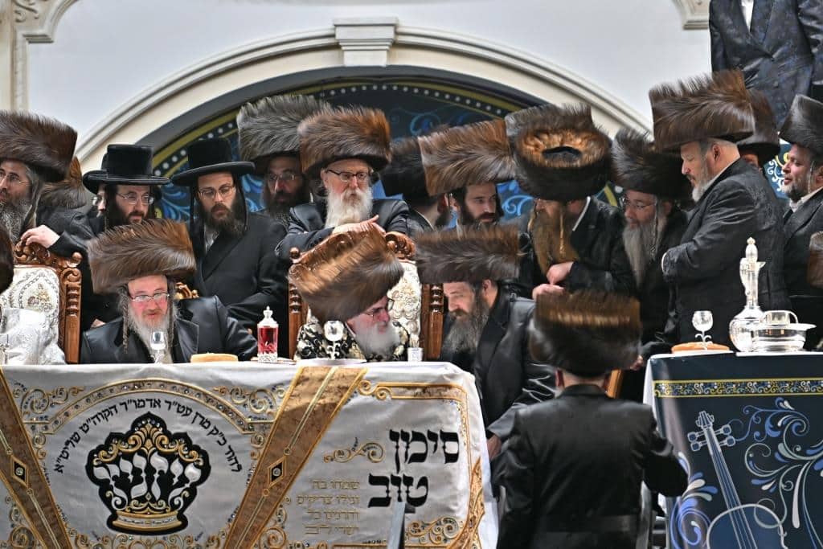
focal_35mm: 300
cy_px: 274
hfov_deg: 6.9
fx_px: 6859
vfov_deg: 4.6
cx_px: 412
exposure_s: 1/125
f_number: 2.8
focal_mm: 200
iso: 125
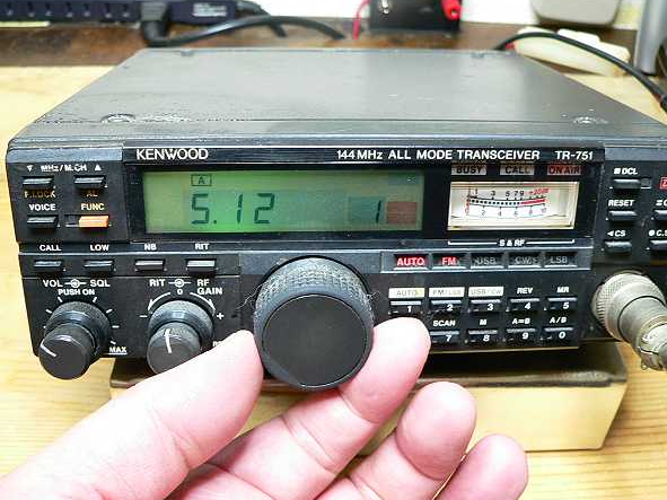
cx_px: 343
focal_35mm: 39
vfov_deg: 36.8
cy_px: 238
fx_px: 751
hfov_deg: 47.9
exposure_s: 1/13
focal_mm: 6
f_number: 2.8
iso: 200
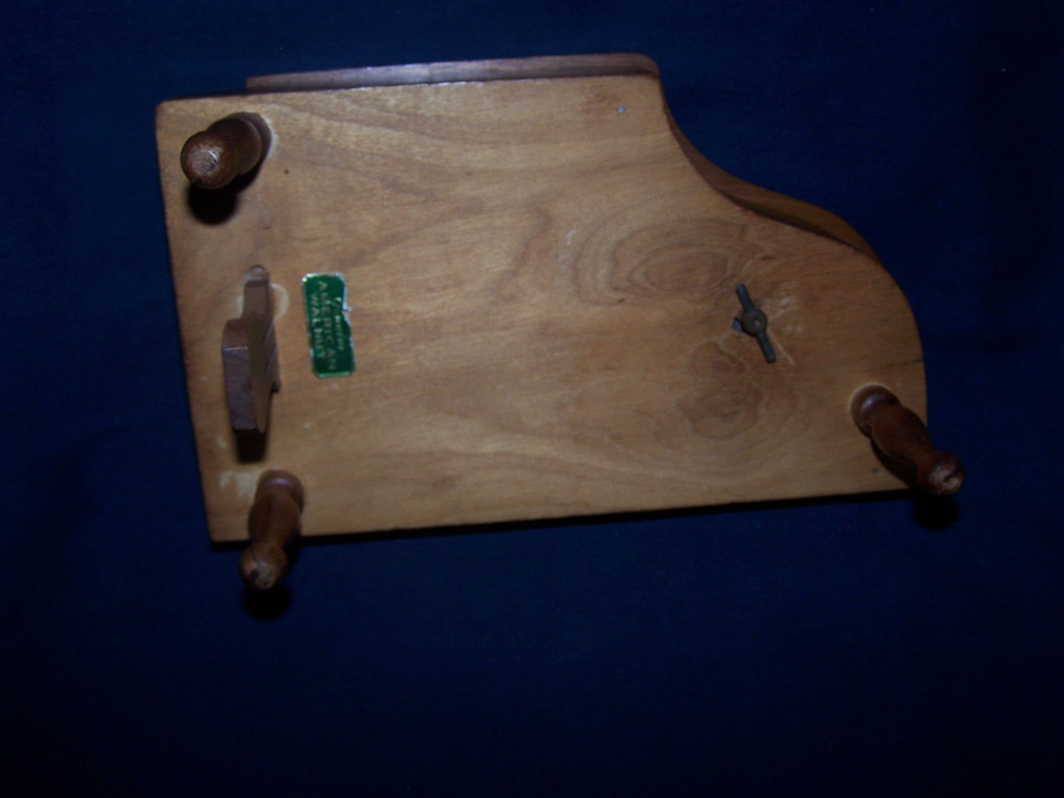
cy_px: 399
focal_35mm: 38
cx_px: 532
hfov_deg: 49.0
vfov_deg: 37.7
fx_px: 1168
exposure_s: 1/60
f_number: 2.8
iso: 80
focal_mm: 6.3
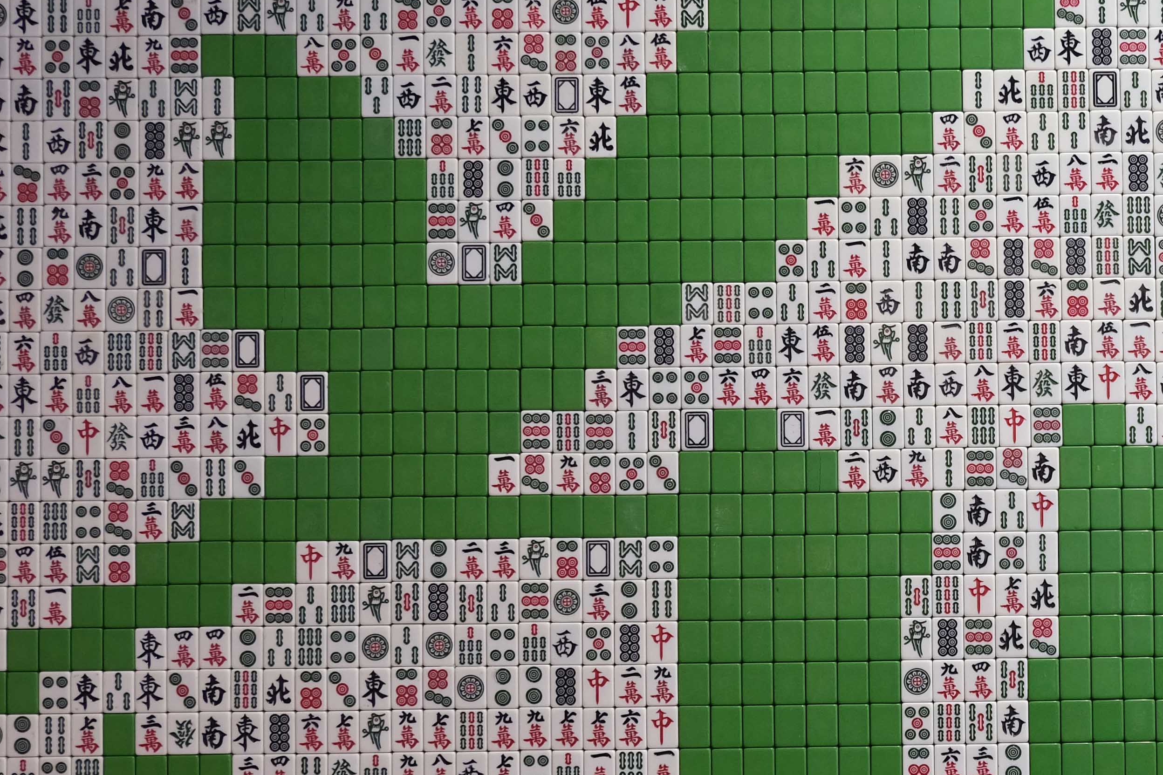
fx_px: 3069
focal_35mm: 95
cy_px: 547
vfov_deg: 14.4
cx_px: 1006
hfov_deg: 21.1
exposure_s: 1/38
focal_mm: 25.4
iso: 640
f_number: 4
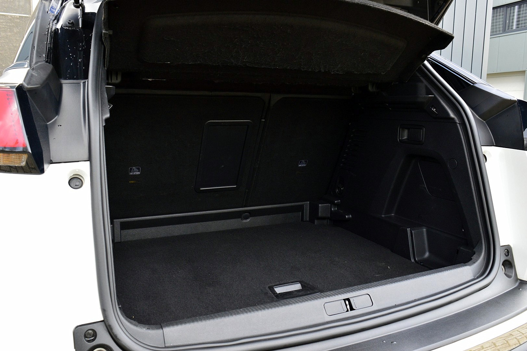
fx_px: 439
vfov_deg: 43.6
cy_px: 176
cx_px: 264
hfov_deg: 61.9
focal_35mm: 30
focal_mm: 20
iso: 800
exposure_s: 1/60
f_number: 8
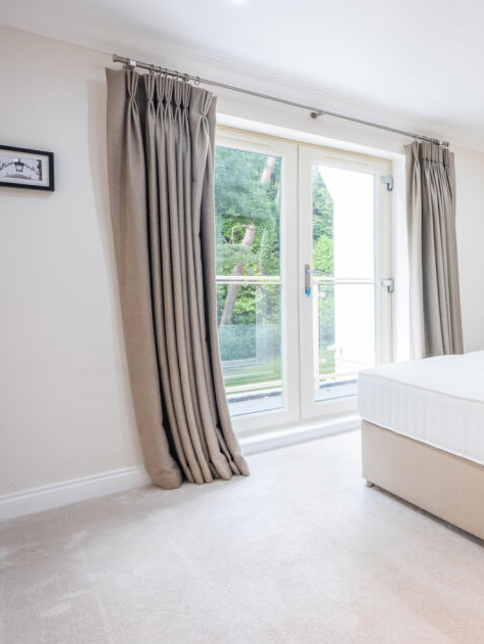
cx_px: 504
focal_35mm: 25
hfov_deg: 44.8
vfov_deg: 69.3
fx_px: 466
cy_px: 297
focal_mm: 16
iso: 200
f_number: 11
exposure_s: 1/10
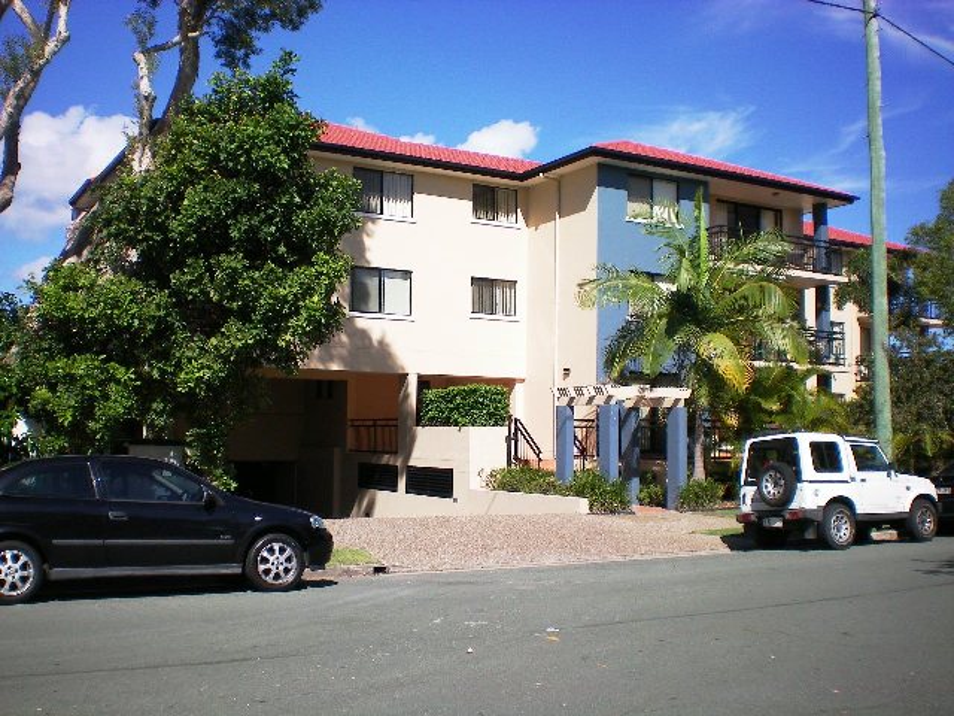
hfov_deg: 49.0
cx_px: 477
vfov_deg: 37.7
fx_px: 1047
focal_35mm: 38
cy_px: 358
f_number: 4.6
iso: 64
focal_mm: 6.3
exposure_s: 1/640
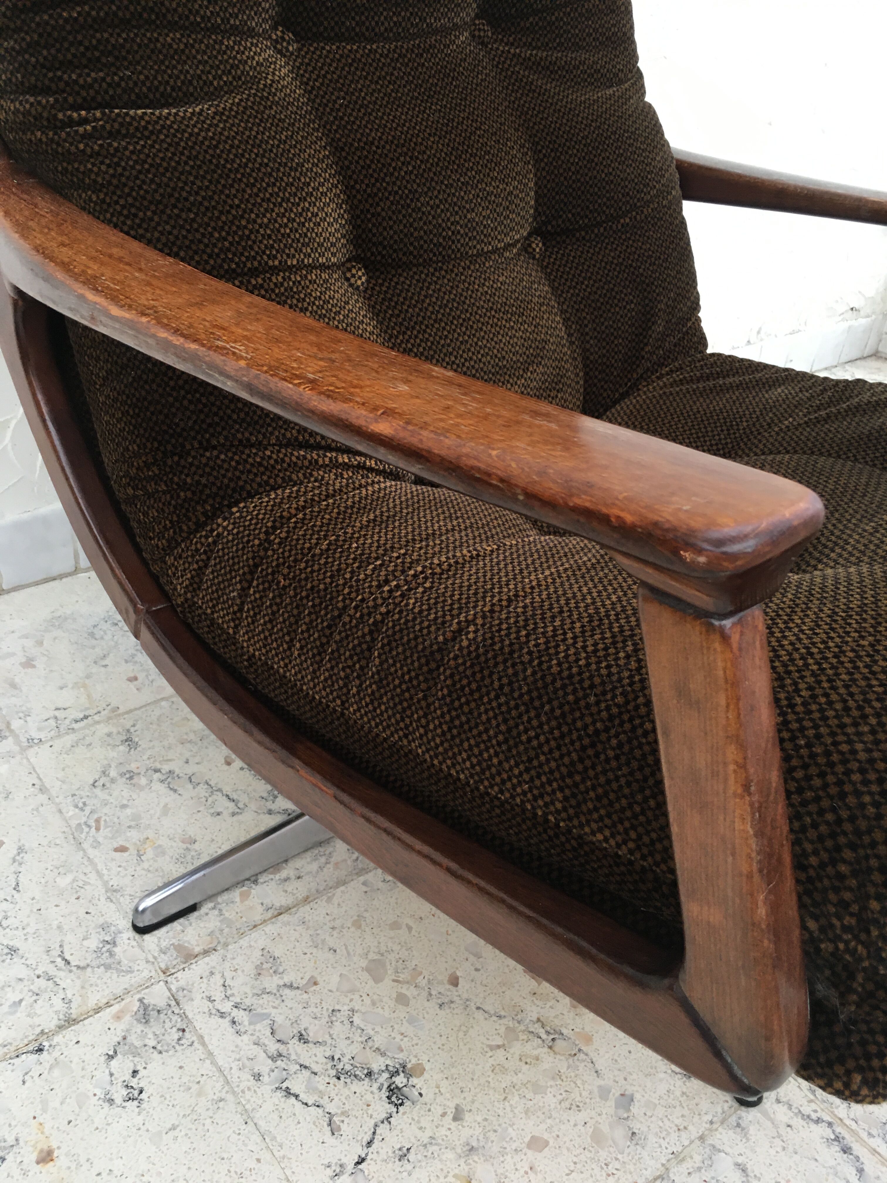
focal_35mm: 29
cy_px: 592
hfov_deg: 48.2
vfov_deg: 61.7
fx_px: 991
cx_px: 444
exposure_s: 1/33
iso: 50
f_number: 2.2
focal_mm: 4.15
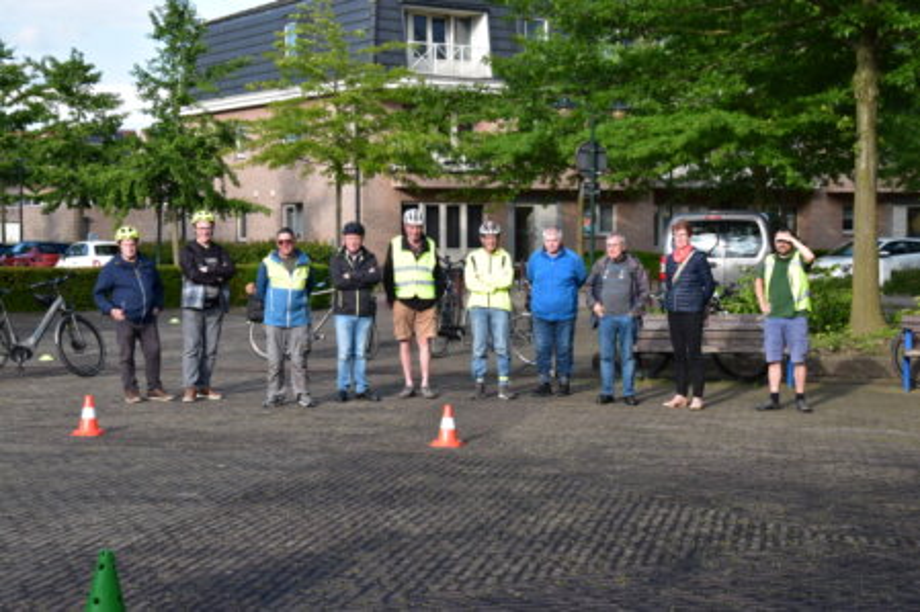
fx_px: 1533
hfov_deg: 33.4
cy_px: 306
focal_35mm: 60
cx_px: 460
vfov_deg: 22.6
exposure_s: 1/200
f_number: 10
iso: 400
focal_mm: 40
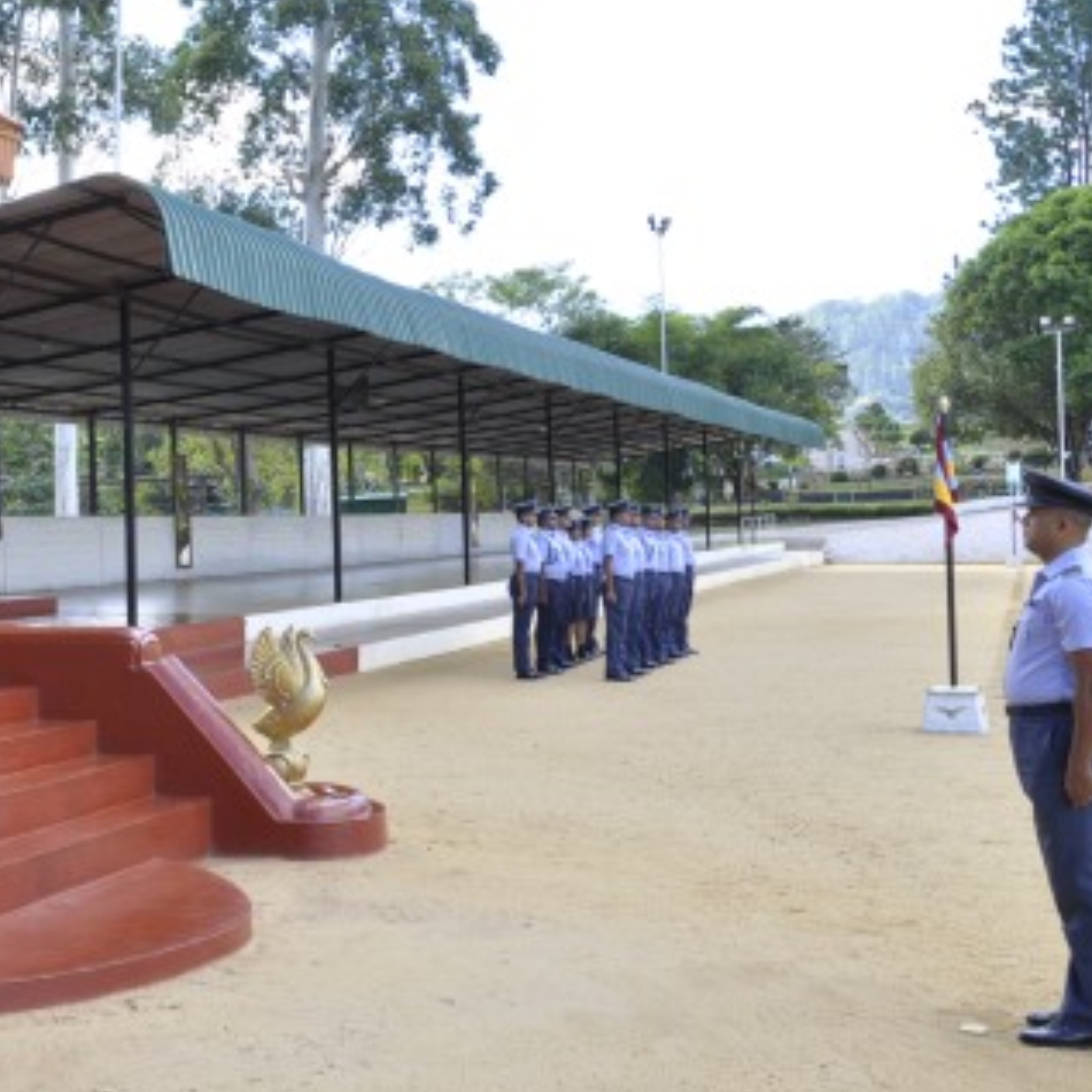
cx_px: 138
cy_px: 475
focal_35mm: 53
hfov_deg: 30.9
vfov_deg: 32.2
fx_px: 1892
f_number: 7.1
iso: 200
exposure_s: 1/100
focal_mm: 22
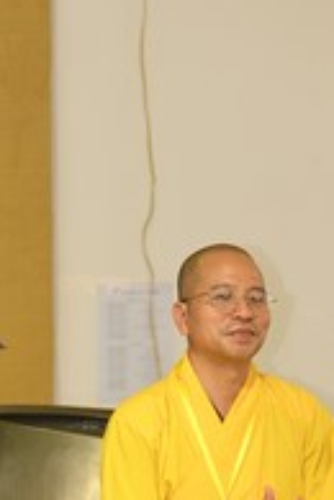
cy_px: 574
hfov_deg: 4.8
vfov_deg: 7.2
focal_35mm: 283
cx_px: -23
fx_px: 3938
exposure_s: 1/160
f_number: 2.5
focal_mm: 85
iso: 1250
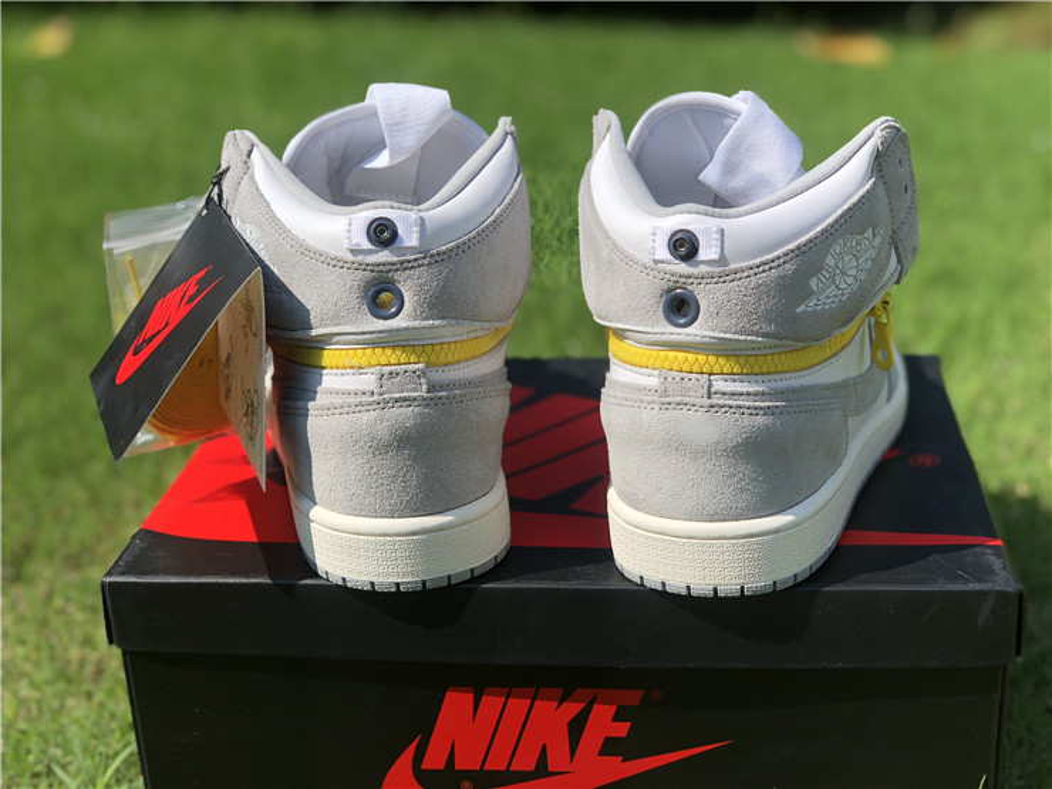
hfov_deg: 36.8
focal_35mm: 52
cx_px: 526
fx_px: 1580
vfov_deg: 28.0
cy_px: 394
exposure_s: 1/889
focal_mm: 6
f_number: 2.4
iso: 16
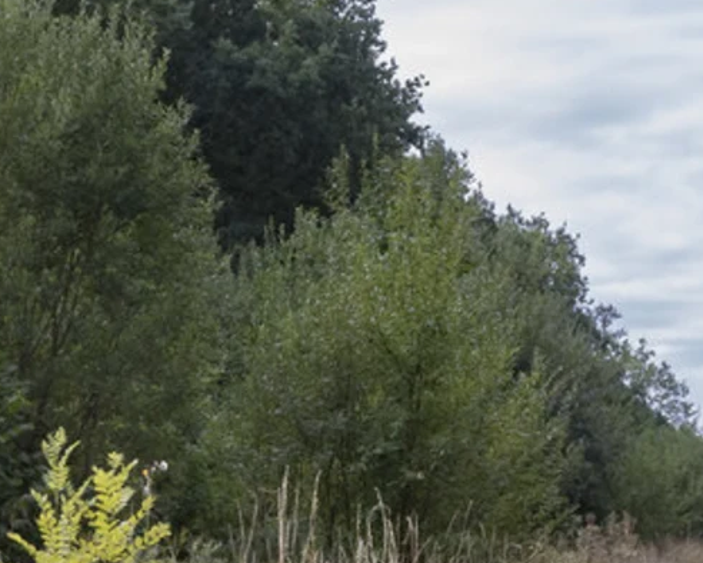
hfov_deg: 13.8
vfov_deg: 11.0
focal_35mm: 139
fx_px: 2893
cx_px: 266
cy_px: 527
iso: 320
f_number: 8
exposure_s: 1/250
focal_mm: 30
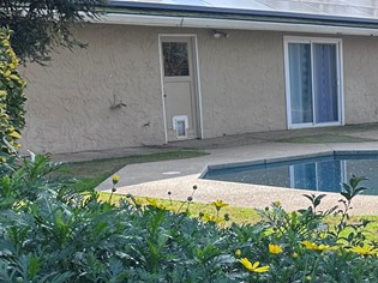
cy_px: 211
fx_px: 851
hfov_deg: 21.9
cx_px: 523
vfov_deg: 18.8
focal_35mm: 78
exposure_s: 1/1357
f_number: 1.78
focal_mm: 6.86
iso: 80
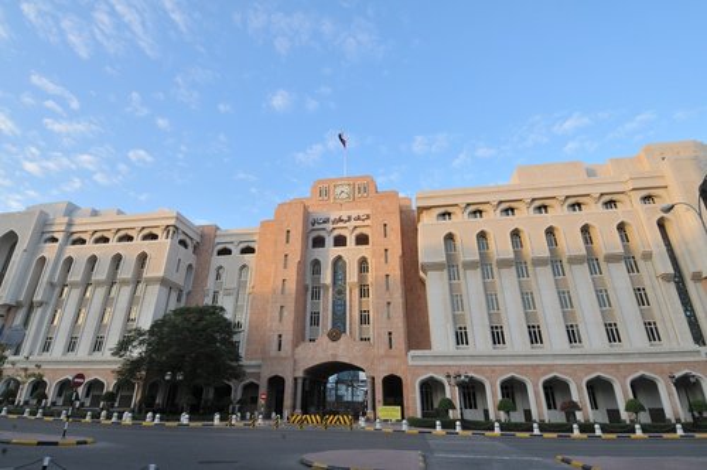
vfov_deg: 67.2
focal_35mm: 18
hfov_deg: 90.1
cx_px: 354
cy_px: 235
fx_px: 353
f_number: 18
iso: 640
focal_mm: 12
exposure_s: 1/80
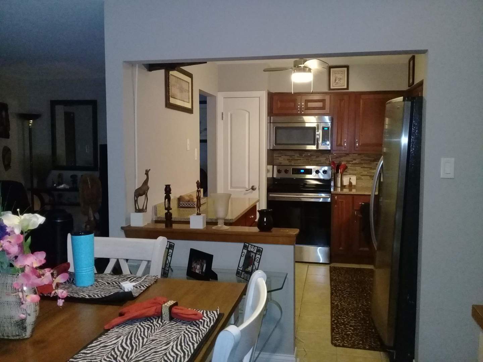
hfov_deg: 58.4
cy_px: 181
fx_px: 433
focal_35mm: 31
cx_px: 242
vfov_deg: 45.4
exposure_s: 1/33
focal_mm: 3.3
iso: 640
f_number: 2.2
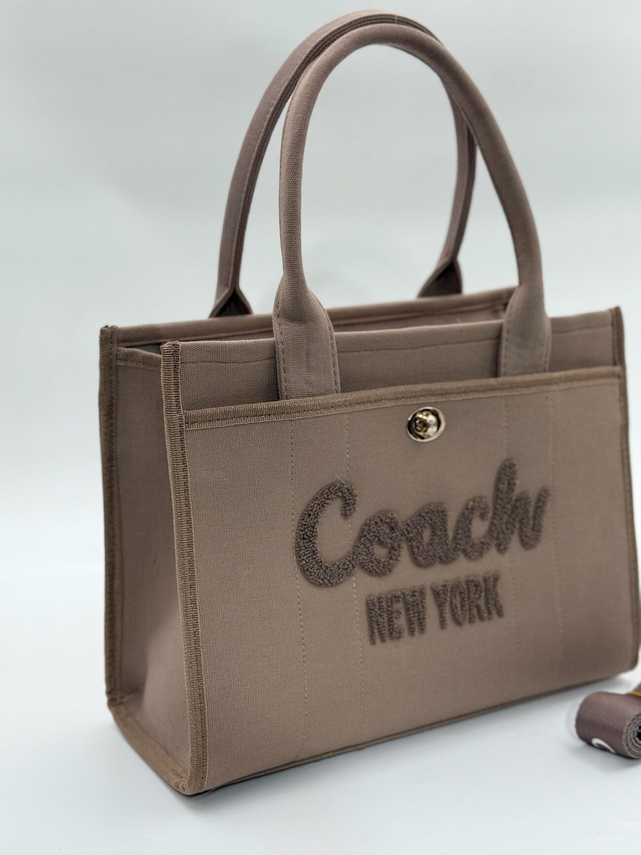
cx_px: 320
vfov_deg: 39.7
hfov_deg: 30.3
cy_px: 428
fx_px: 1185
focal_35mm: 48
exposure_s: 1/549
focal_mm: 6.76
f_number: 1.78
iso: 64
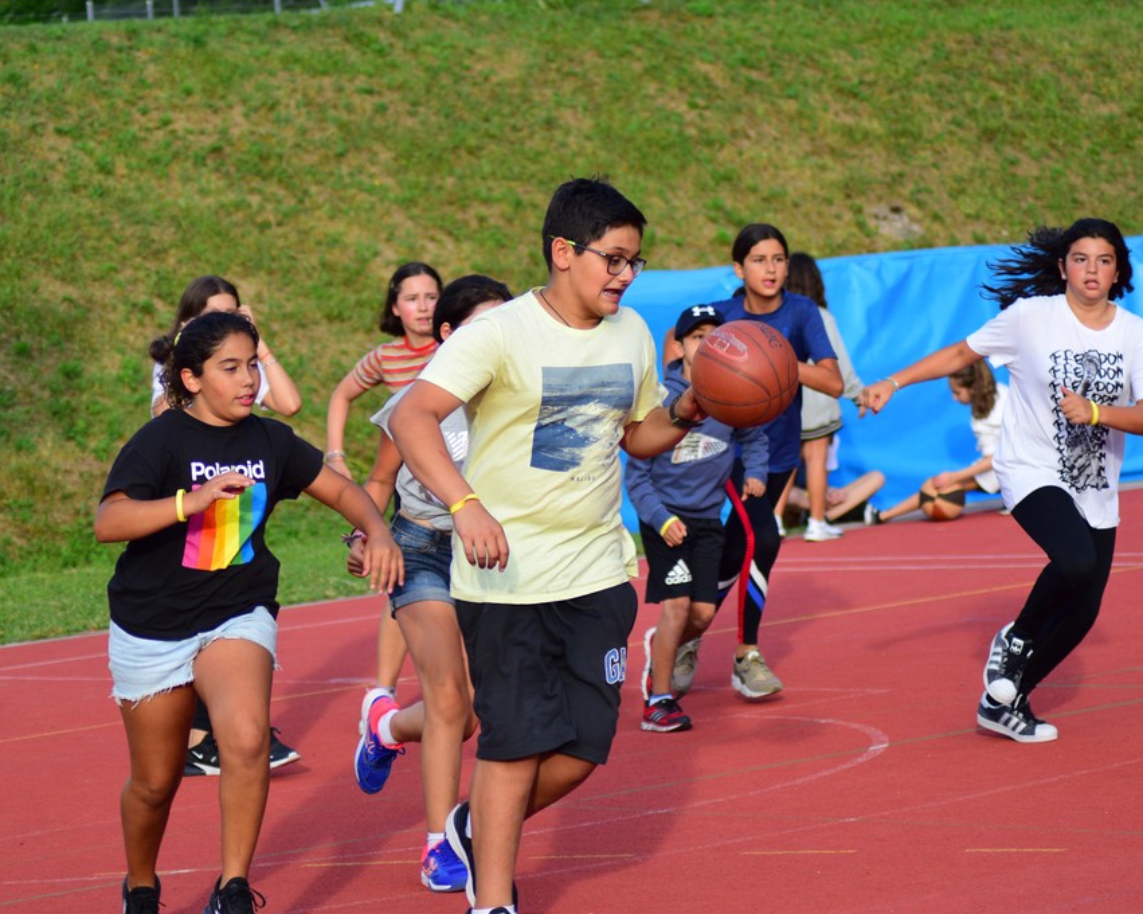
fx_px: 4700
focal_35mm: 139
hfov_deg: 13.9
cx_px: 478
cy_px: 458
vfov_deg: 11.1
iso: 280
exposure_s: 1/640
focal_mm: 82
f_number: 4
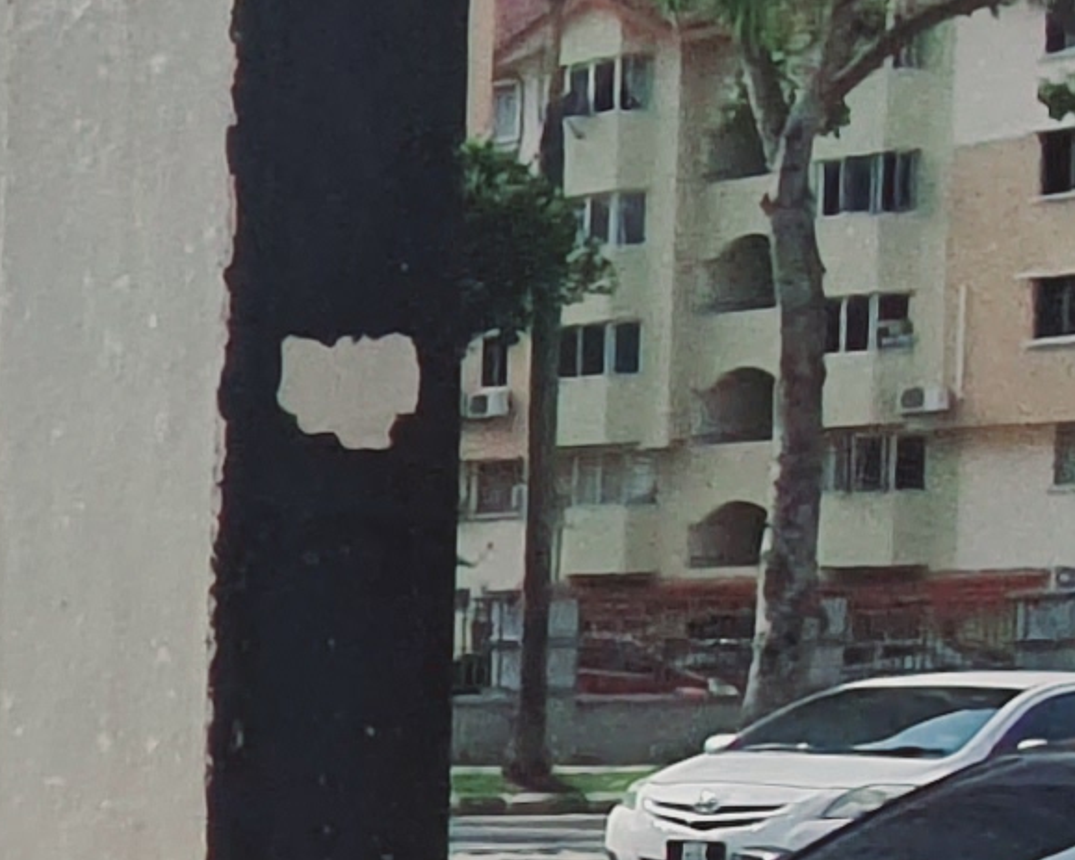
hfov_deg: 12.8
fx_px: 3213
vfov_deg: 15.0
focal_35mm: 101
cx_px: -1745
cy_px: 847
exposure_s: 1/2960
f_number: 2.2
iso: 50
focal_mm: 1.8
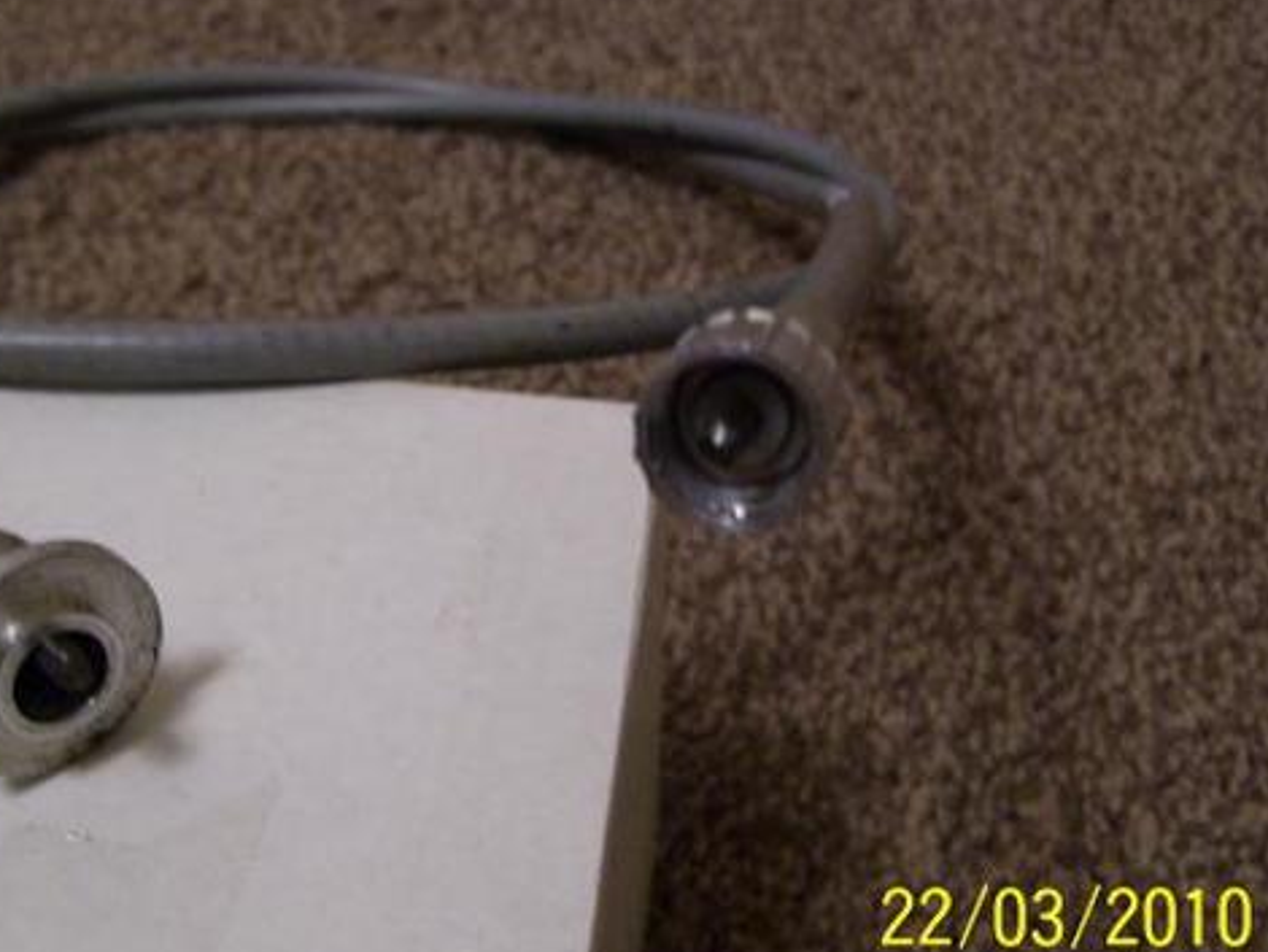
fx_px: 1796
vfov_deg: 29.7
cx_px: 478
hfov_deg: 38.6
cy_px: 432
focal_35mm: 49
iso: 160
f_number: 2.7
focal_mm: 6
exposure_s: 1/8
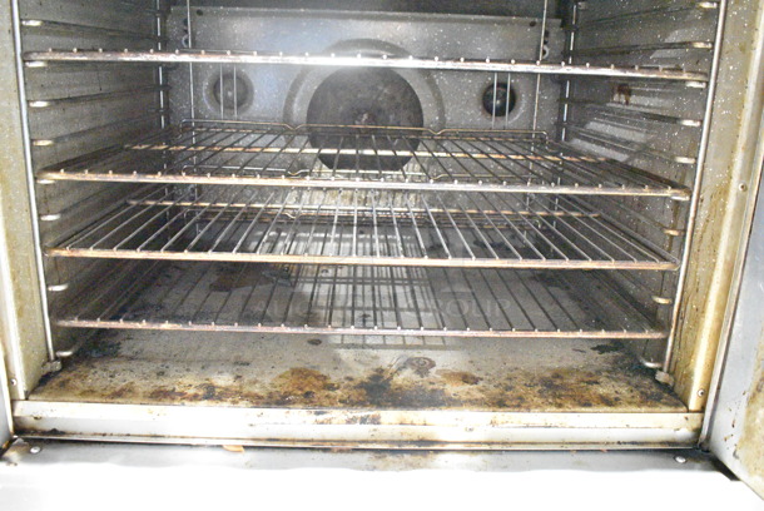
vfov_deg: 43.7
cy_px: 256
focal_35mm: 30
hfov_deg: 61.9
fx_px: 637
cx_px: 382
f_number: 3.8
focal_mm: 20
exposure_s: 1/30
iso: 25600
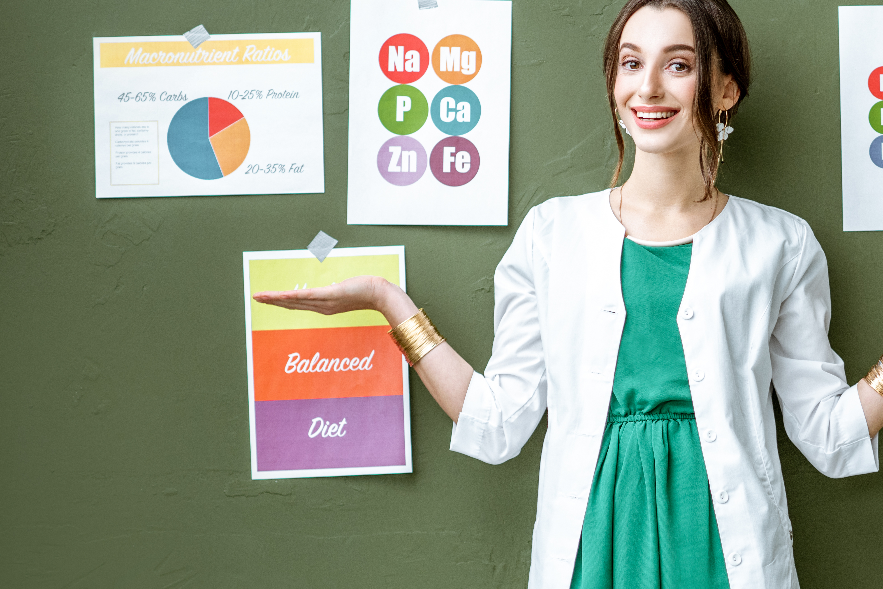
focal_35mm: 157
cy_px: 373
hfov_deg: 13.0
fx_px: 3852
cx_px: 790
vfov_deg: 8.7
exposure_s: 1/200
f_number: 2.2
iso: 320
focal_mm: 85
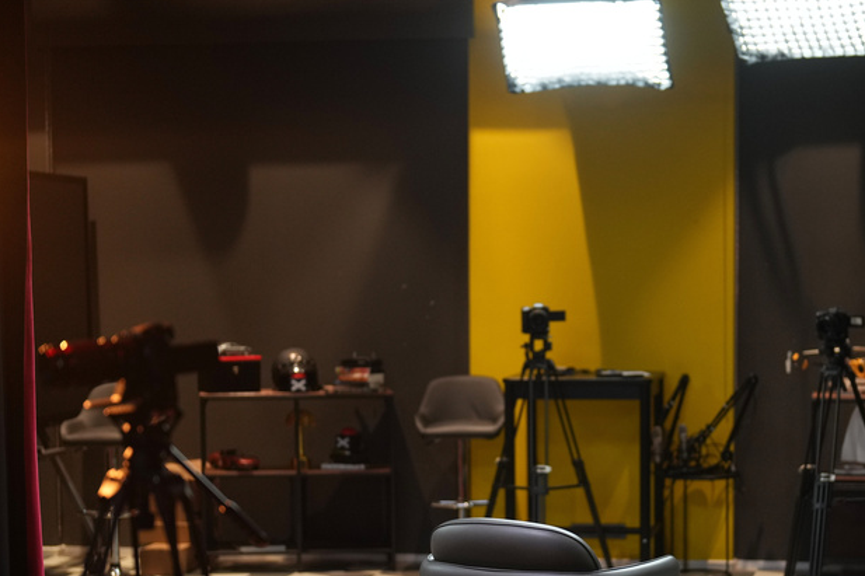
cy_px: 424
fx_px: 1994
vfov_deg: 16.4
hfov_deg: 24.3
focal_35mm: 83
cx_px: 586
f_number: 1.2
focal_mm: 50
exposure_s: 1/500
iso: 1000
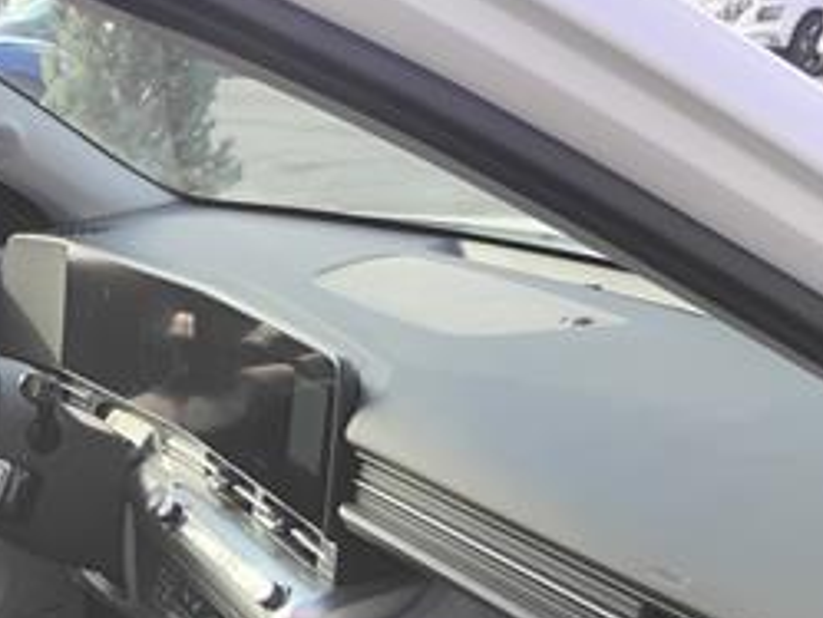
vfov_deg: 19.4
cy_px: 714
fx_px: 1713
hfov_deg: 26.4
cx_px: 136
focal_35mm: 72
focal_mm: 4.26
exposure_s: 1/120
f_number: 1.8
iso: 101
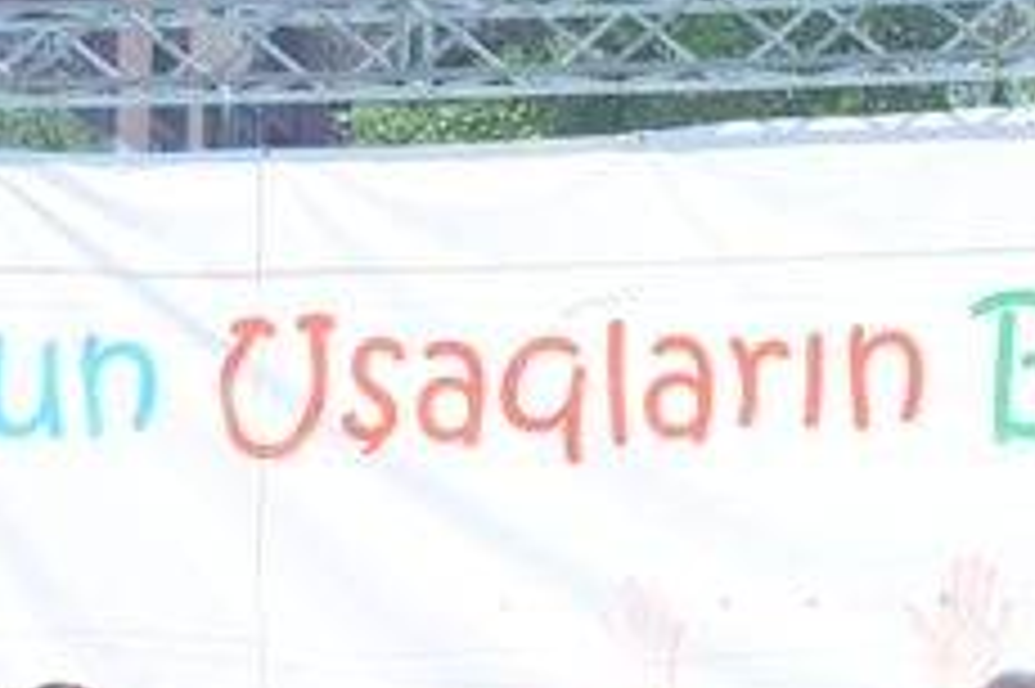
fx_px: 4395
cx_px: 1004
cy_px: 708
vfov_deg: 8.9
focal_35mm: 153
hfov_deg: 13.3
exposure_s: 1/800
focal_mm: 55
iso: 560
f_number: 5
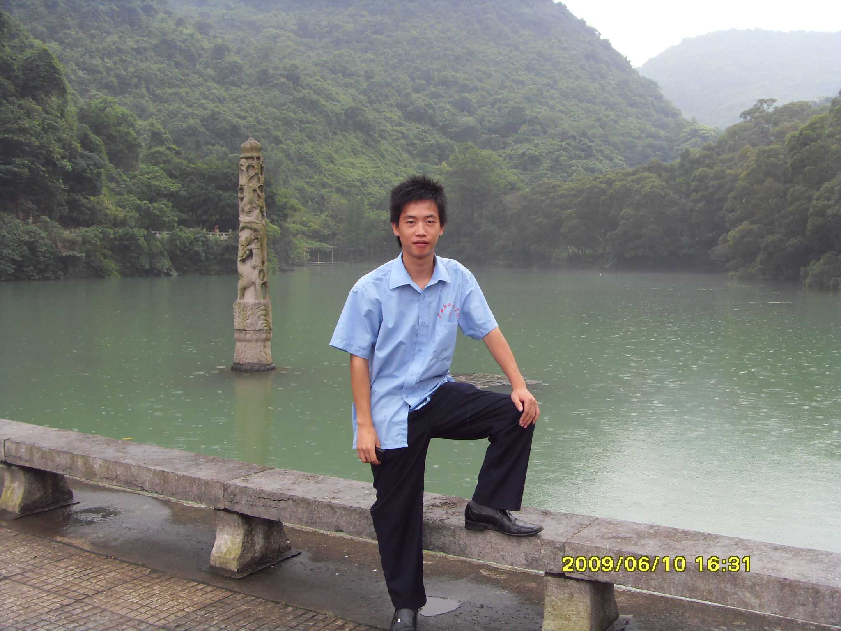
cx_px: 420
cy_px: 316
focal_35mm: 39
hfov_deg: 47.9
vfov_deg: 36.8
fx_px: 948
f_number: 3.5
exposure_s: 1/125
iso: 80
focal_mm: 6.6
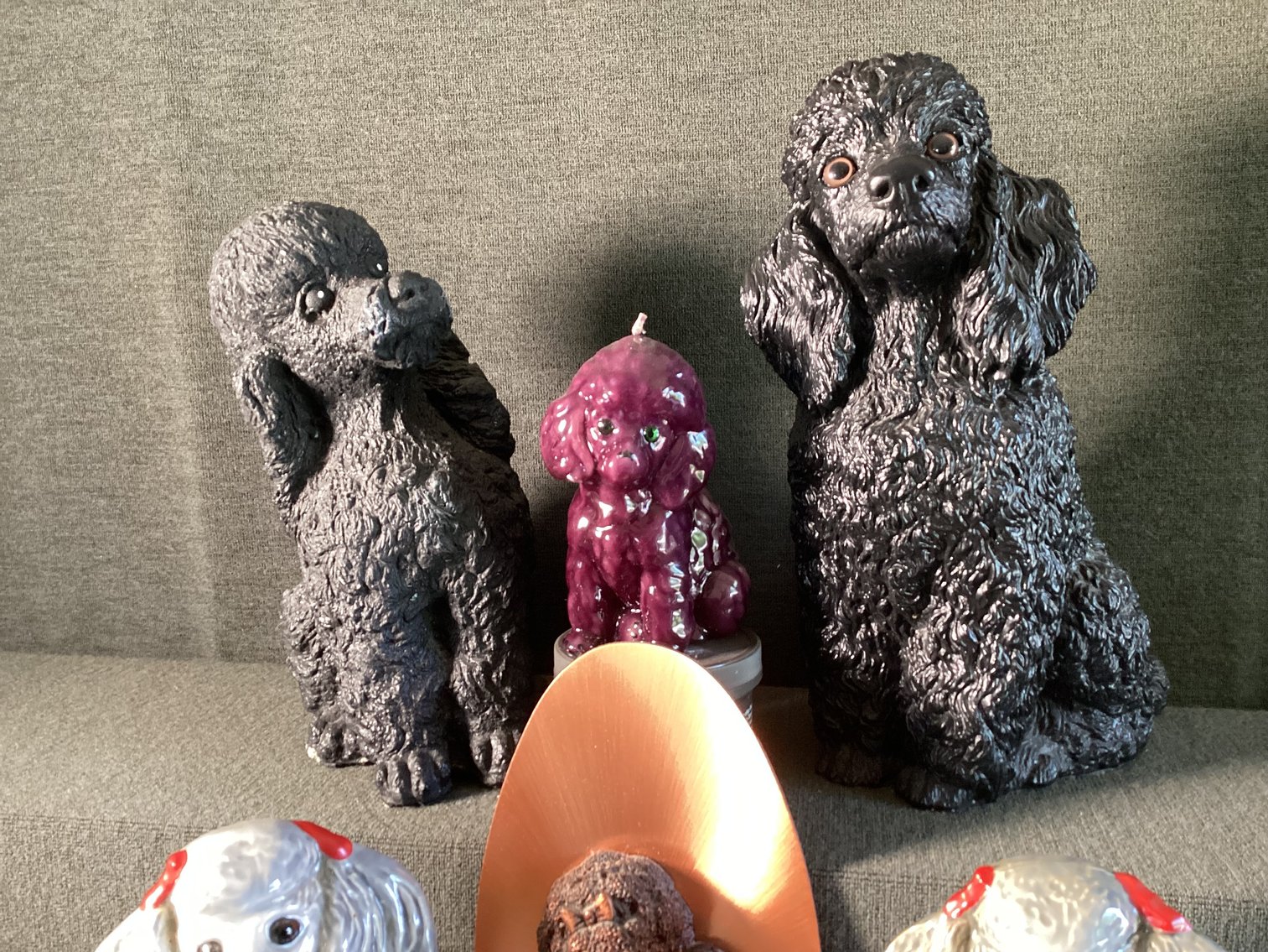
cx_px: 634
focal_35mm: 31
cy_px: 476
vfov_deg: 45.4
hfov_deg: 58.3
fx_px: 1136
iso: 320
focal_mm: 3.3
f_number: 2.4
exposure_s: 1/60
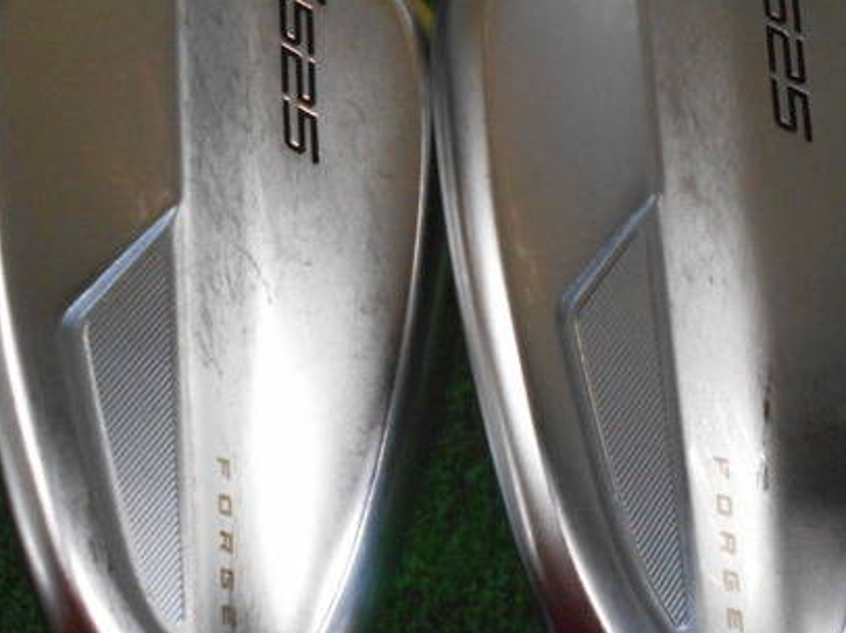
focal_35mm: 41
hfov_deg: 45.8
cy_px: 341
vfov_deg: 35.1
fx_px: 1001
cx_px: 429
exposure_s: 1/200
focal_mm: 4.6
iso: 800
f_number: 3.2
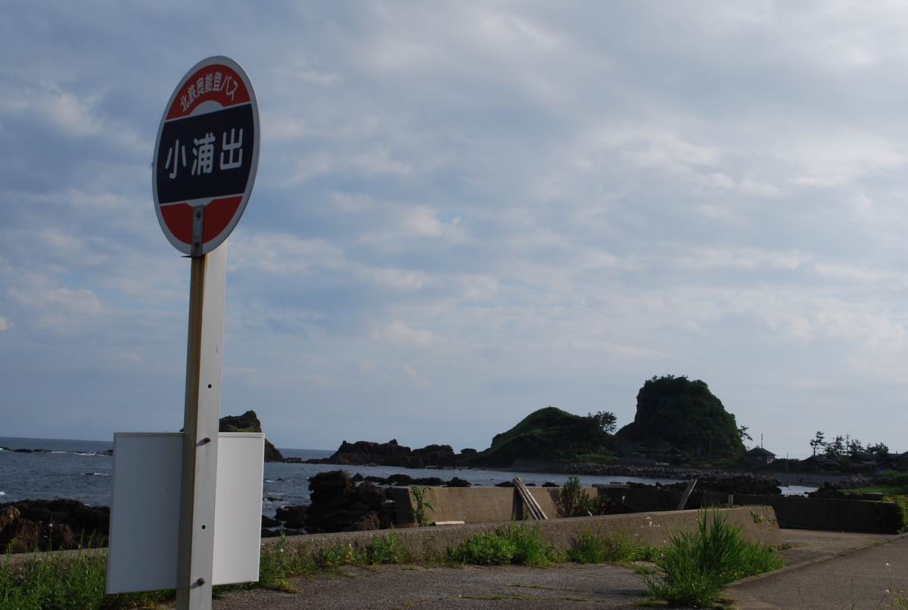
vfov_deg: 28.2
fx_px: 1213
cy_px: 305
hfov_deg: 41.0
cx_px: 454
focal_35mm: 48
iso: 100
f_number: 9
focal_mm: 32
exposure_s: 1/320
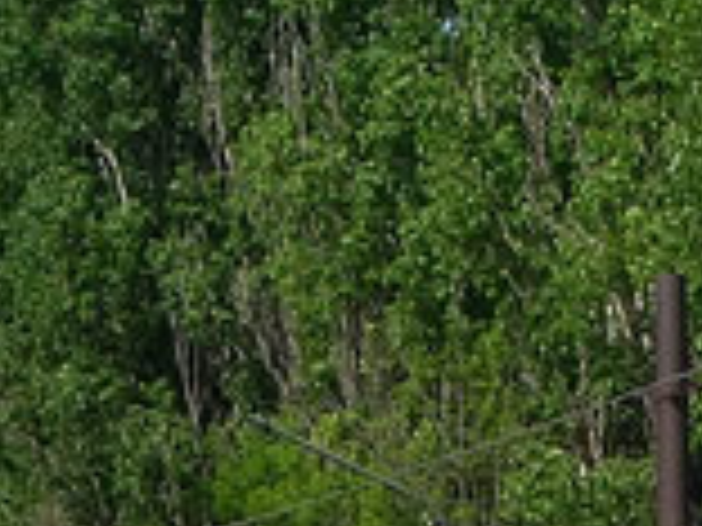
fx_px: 8842
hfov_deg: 4.4
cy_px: 382
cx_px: 2156
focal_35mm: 436
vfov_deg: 3.4
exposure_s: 1/500
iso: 125
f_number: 6.3
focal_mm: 21.77
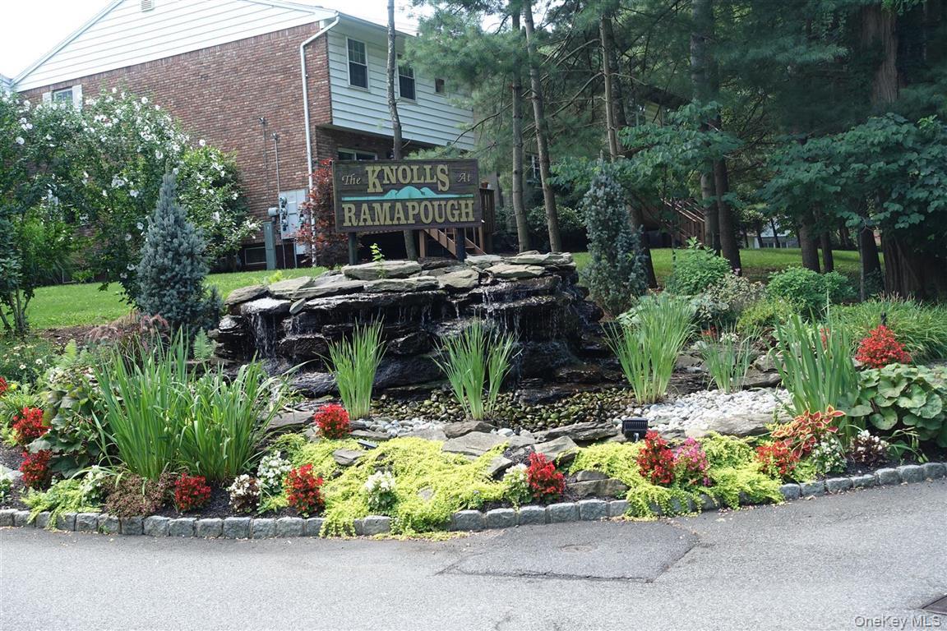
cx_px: 474
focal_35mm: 42
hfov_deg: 46.4
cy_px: 316
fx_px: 1105
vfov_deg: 31.9
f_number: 4
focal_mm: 15.52
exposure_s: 1/80
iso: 125
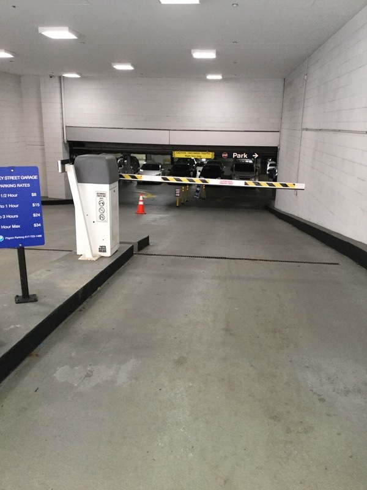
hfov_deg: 45.4
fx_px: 438
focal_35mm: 31
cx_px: 184
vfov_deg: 58.4
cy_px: 245
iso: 125
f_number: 2.4
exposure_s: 1/30
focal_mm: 3.3
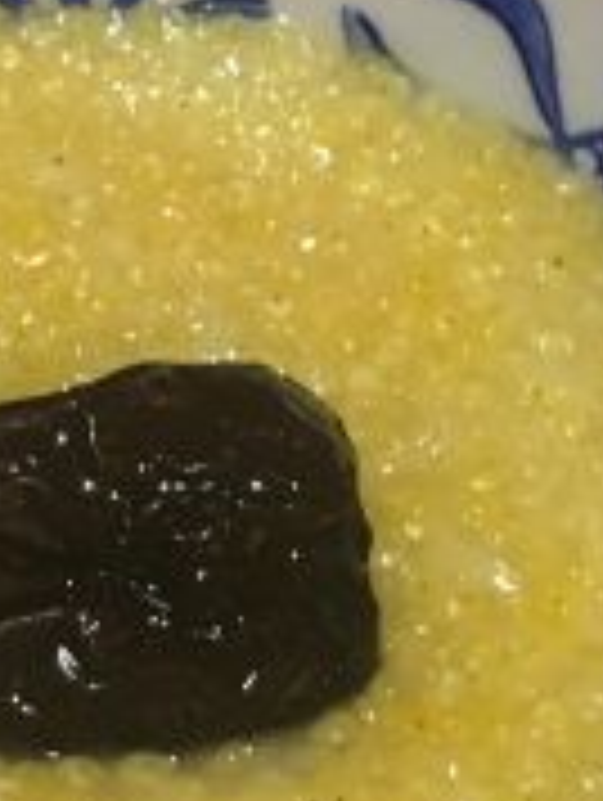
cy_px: 356
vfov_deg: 17.2
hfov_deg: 13.0
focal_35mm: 114
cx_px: 200
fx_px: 2641
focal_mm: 4.15
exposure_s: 1/20
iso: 200
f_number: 2.2
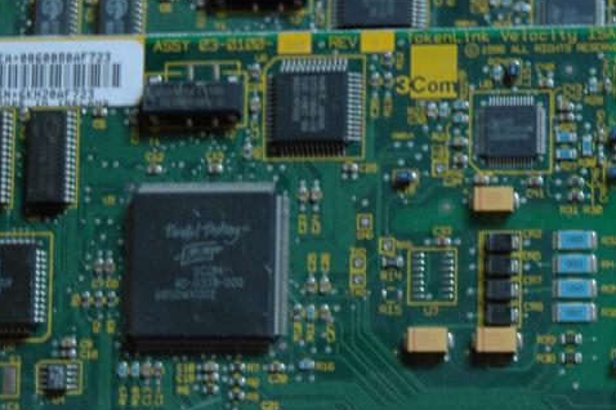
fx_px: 2565
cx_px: 458
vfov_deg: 9.1
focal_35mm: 150
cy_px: 221
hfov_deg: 13.6
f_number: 4.5
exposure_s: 1/25
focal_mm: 44
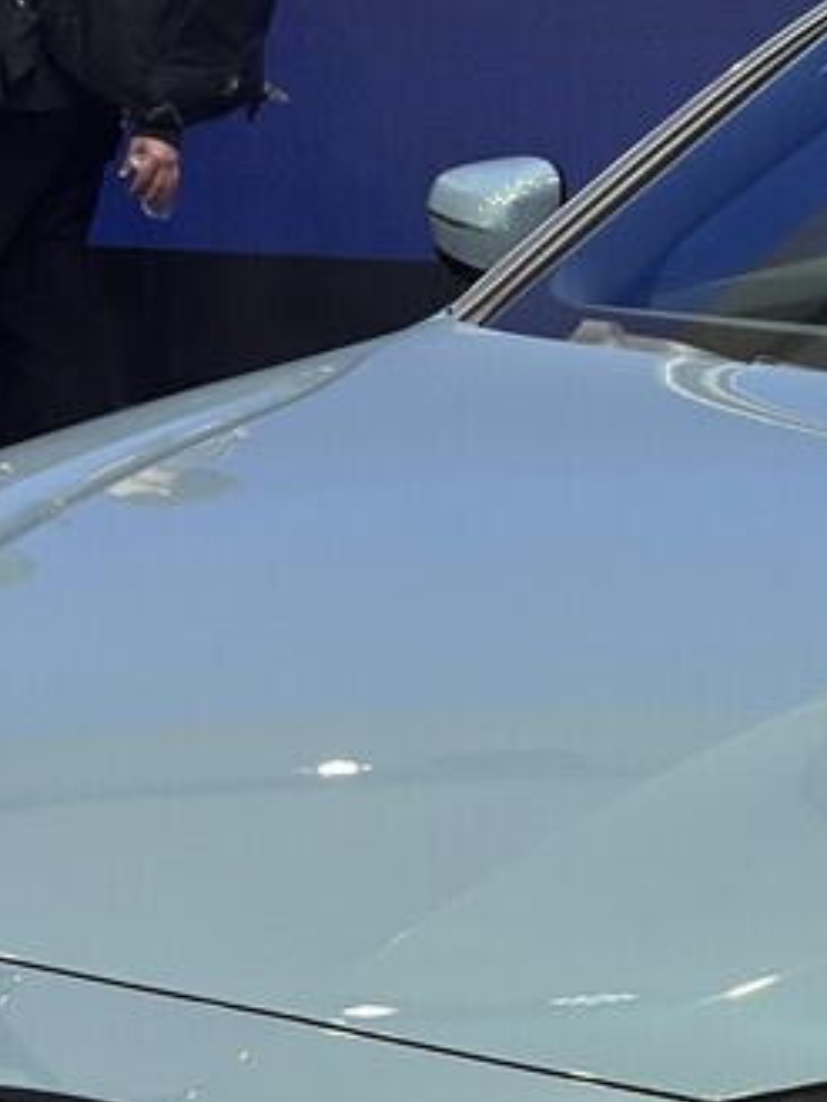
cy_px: 697
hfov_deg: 10.4
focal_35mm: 140
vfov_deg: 14.1
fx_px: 4457
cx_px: 1014
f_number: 1.78
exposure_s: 1/182
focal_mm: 6.76
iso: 100
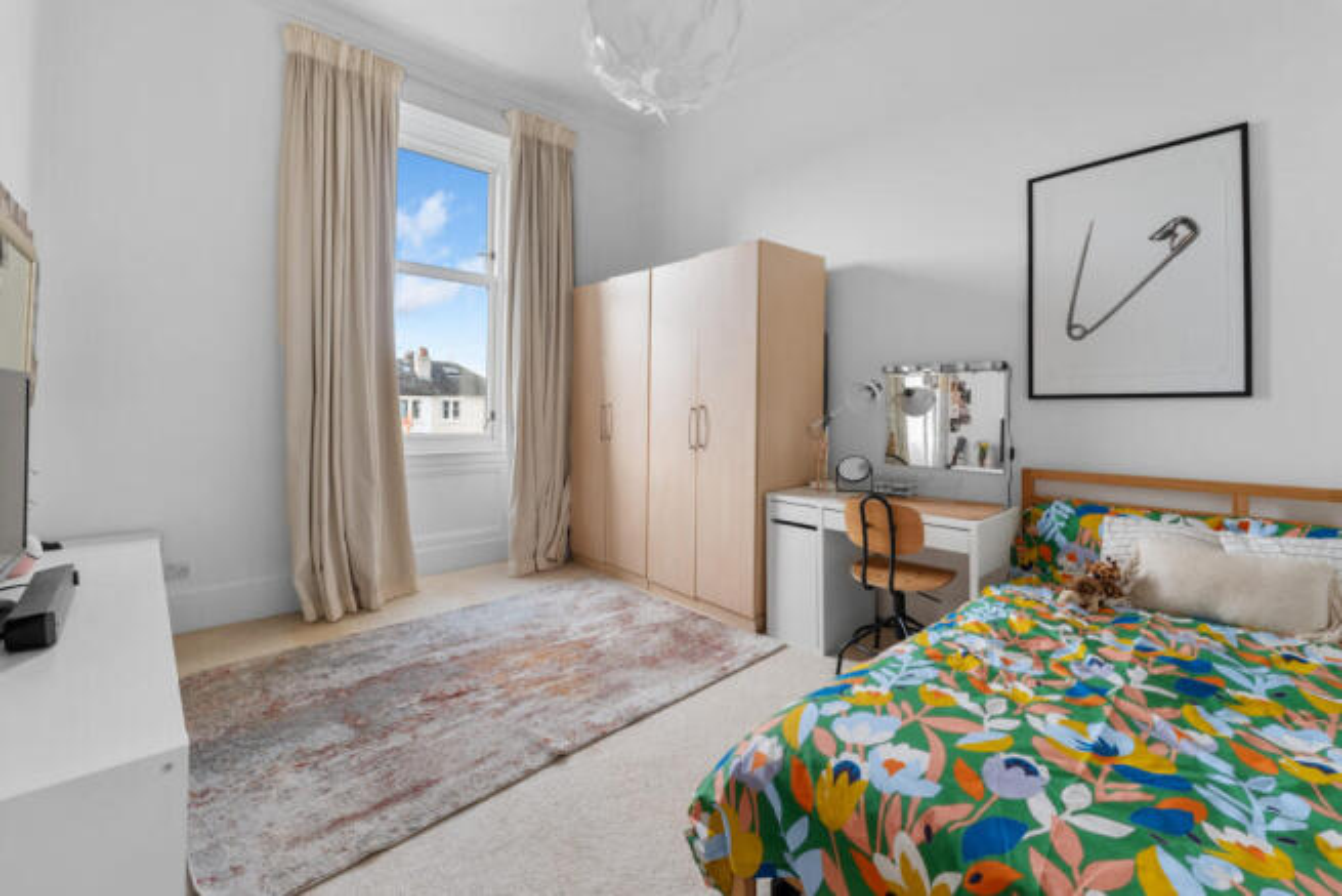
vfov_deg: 81.2
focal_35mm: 14
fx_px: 522
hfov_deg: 104.2
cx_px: 671
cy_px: 448
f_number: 8
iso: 640
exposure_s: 1/10
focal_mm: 14
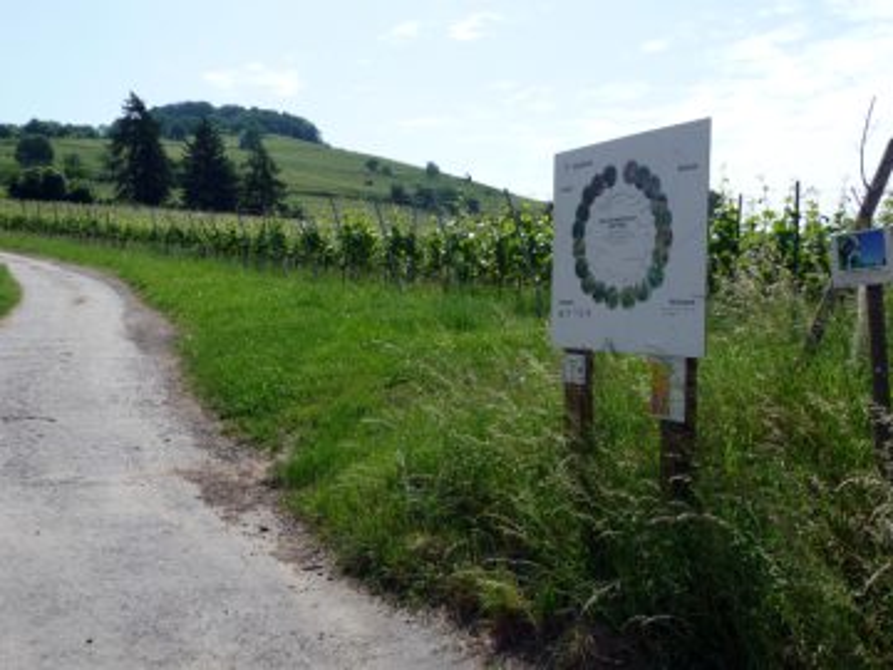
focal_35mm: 34
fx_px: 877
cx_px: 446
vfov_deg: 41.8
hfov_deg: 54.0
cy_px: 335
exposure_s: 1/1000
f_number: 3.6
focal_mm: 5.6
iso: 100
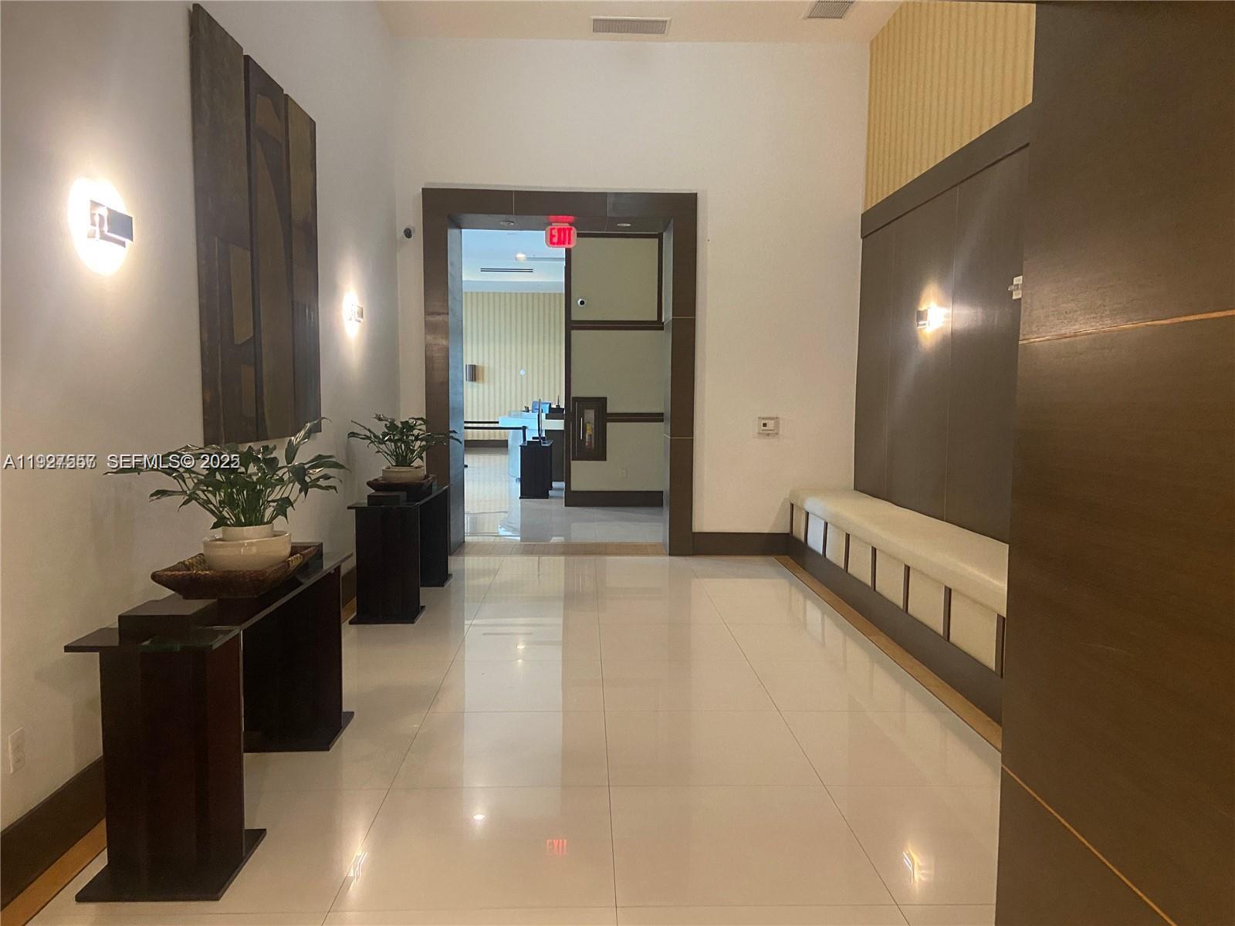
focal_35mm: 26
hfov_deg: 67.3
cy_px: 463
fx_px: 928
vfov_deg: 53.1
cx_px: 618
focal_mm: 4.25
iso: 500
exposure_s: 1/40
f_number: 1.8
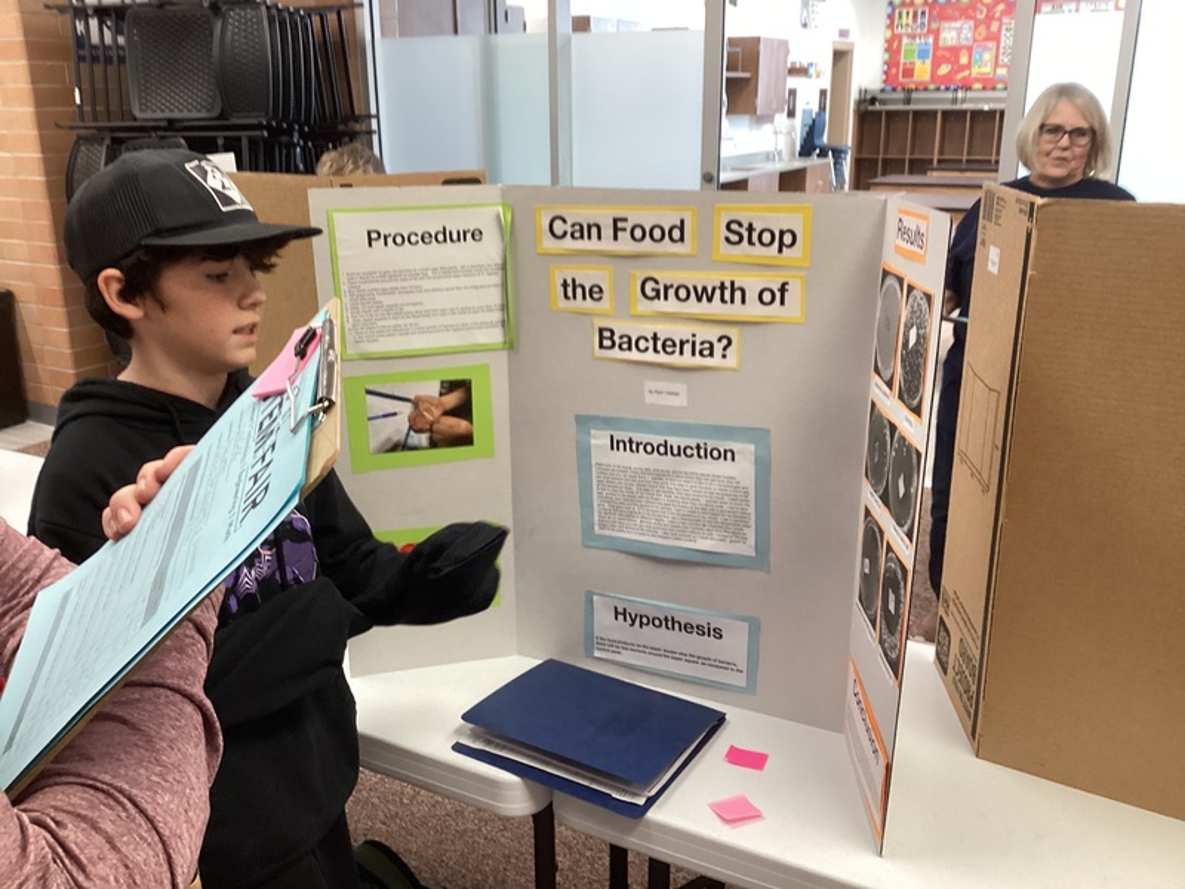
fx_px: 1061
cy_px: 444
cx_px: 592
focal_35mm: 31
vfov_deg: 45.4
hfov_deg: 58.4
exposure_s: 1/60
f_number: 2.4
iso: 160
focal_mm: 3.3
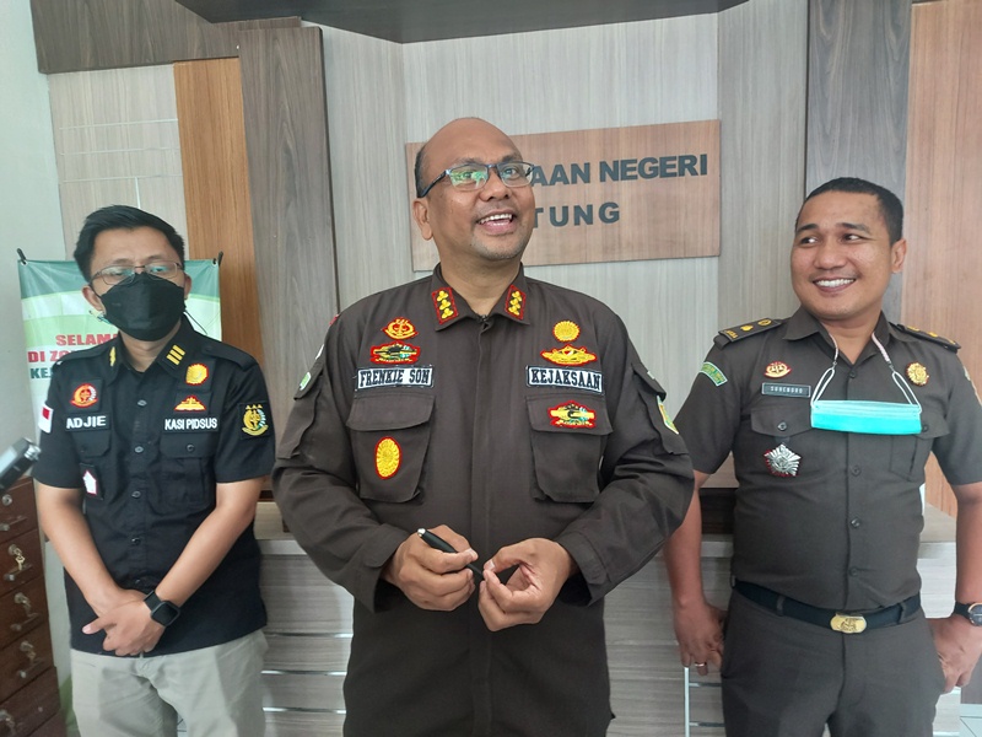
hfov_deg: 71.6
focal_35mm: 24
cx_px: 491
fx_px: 681
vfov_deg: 56.8
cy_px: 368
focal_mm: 5.23
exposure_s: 1/33
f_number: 1.8
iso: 200
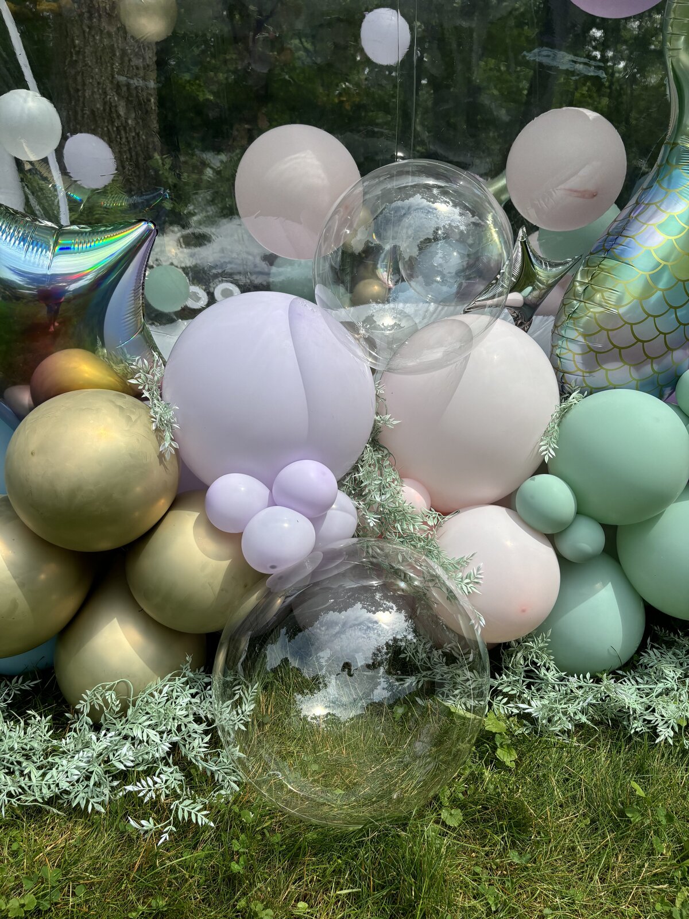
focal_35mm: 26
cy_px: 460
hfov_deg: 53.1
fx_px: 690
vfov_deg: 67.3
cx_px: 344
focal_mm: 5.96
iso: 50
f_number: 1.6
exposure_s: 1/3650
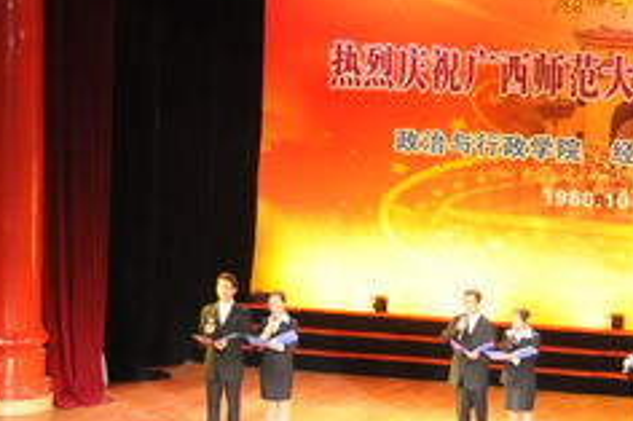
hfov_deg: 14.8
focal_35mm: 137
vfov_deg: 10.0
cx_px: 550
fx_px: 2407
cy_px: 212
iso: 1600
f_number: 4.2
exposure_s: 1/125
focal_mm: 36
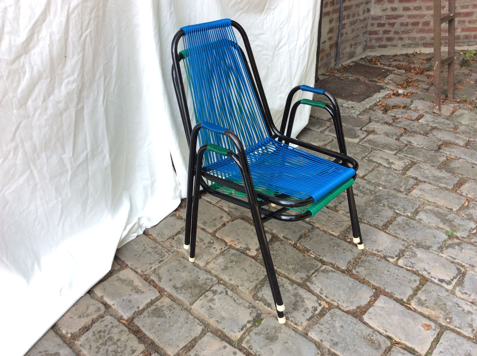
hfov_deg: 56.9
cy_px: 178
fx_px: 440
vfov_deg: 44.1
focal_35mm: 32
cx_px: 238
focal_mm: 3.3
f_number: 2.4
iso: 32
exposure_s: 1/117
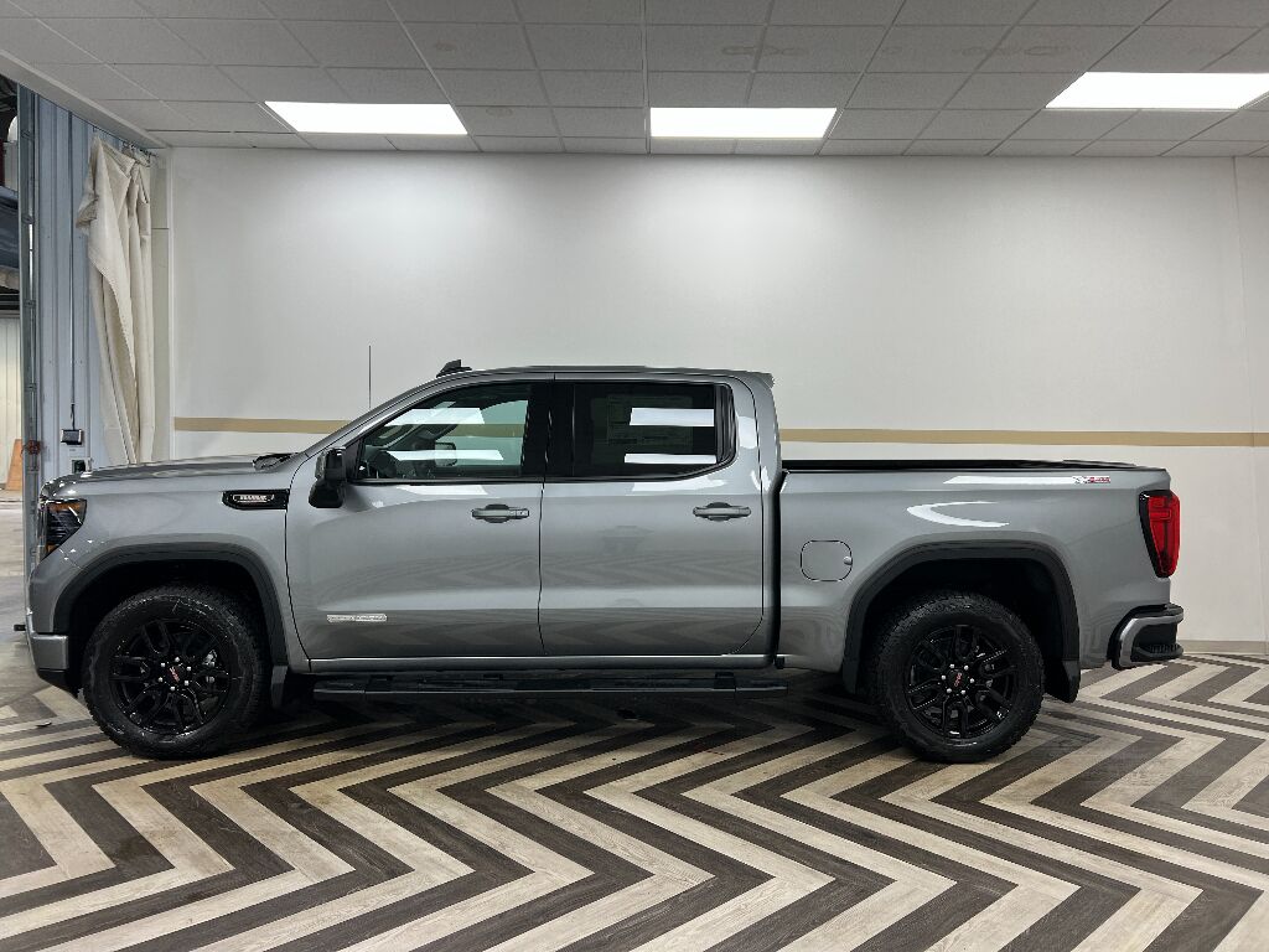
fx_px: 953
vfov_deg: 53.1
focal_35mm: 26
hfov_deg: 67.3
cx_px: 634
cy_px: 476
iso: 64
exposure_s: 1/120
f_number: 1.5
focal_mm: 5.7
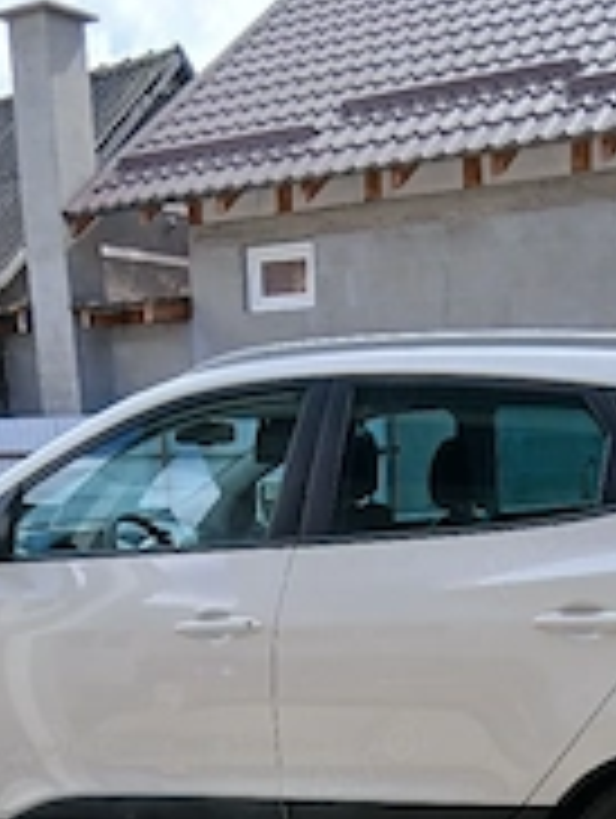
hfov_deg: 25.7
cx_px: 364
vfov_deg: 30.5
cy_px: 882
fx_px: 1349
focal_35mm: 57
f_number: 1.8
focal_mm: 3.98
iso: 20
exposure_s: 1/179
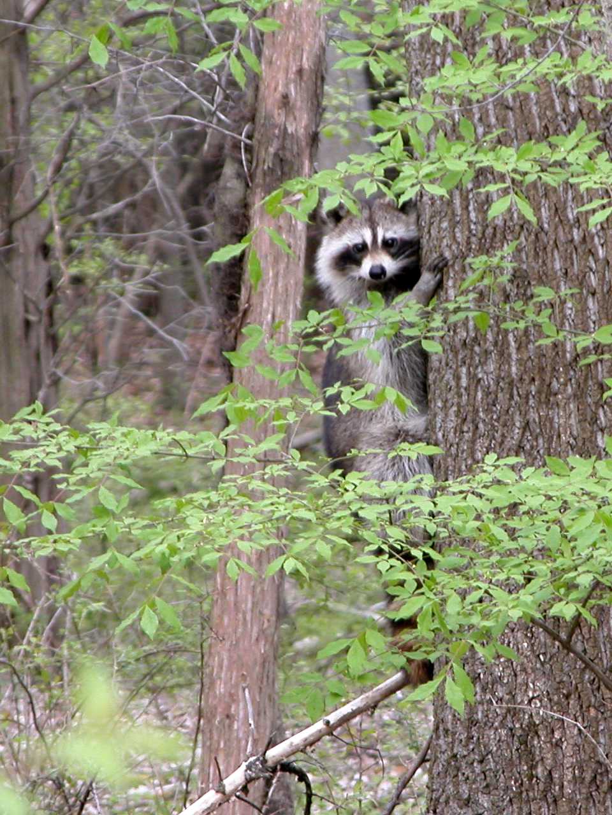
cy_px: 408
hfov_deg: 5.3
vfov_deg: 7.1
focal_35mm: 280
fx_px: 6600
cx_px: 306
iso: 100
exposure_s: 1/116
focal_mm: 71.2
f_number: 4.2
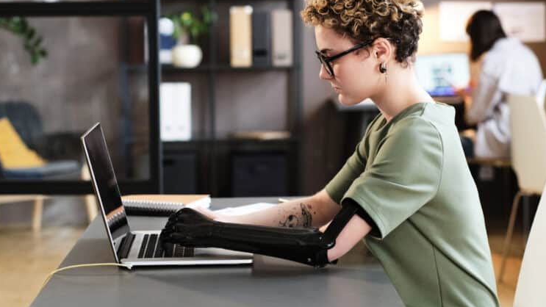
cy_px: 140
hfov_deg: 23.9
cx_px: 272
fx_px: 1289
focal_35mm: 89
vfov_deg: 13.6
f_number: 2.8
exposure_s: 1/250
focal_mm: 56
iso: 800
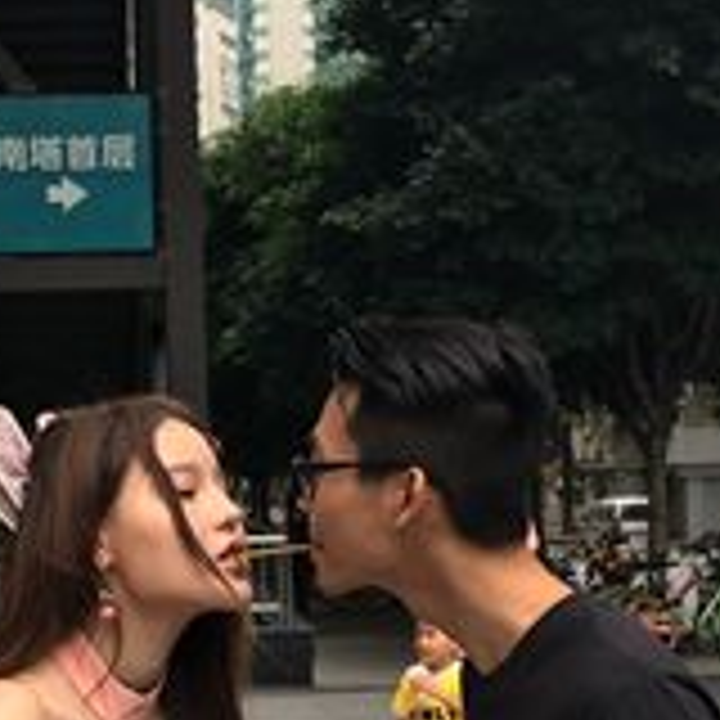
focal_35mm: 96
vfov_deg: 17.9
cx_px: 270
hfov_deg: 18.1
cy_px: 626
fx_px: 2259
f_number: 2.2
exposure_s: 1/287
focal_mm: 4.15
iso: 25
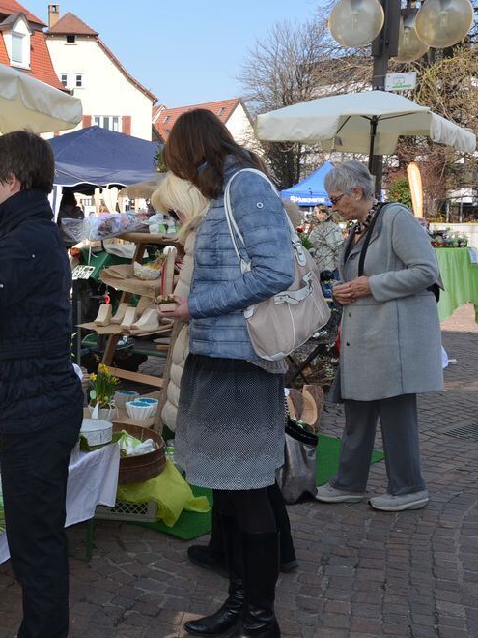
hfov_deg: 28.6
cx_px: 15
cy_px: 319
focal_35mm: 48
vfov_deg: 39.7
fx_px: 884
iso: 100
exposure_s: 1/200
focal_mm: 22
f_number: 7.1
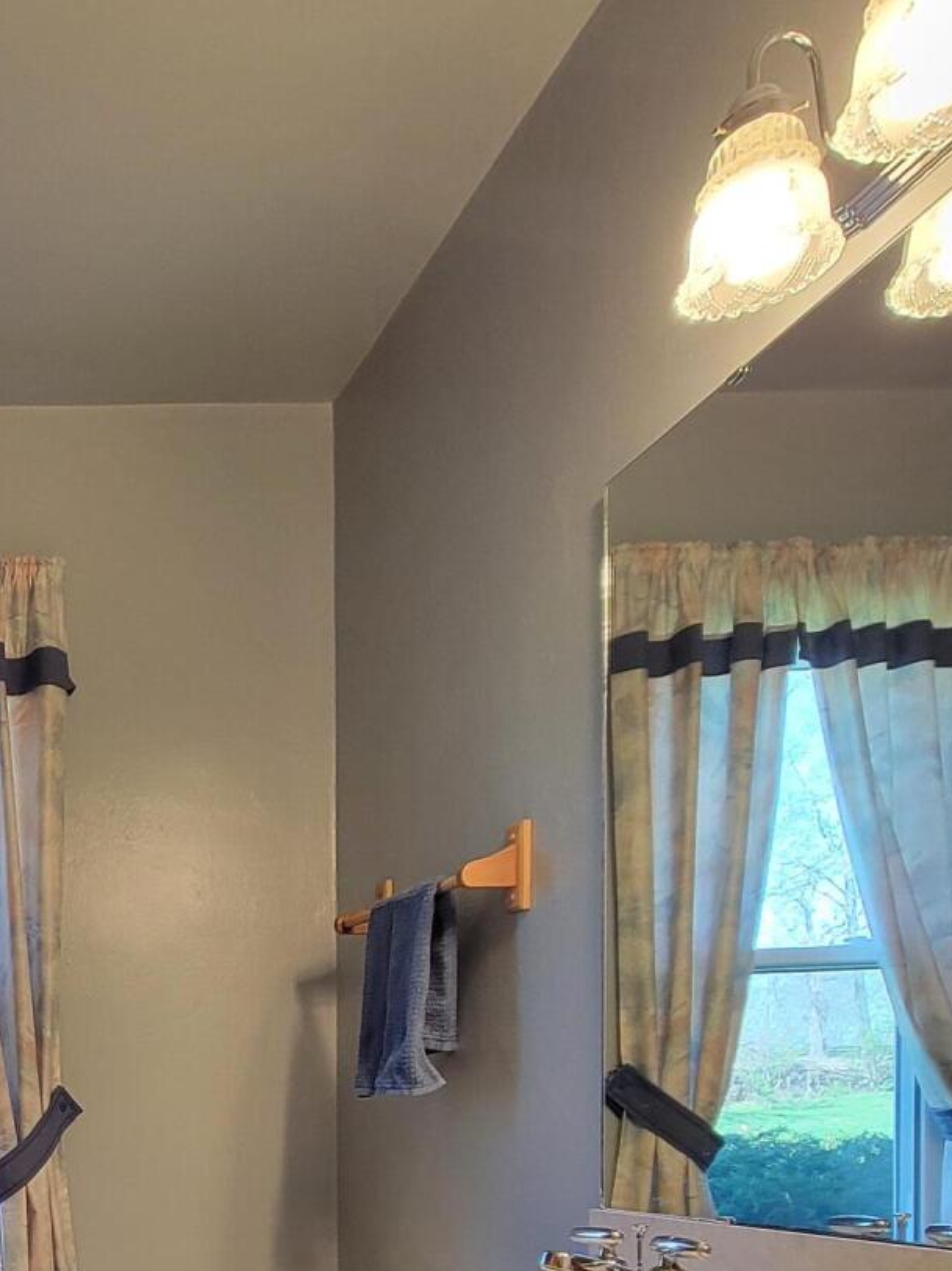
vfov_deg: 48.1
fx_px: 1174
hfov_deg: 37.2
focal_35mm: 32
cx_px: -92
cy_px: 1238
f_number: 2.2
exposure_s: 1/60
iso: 160
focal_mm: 2.2
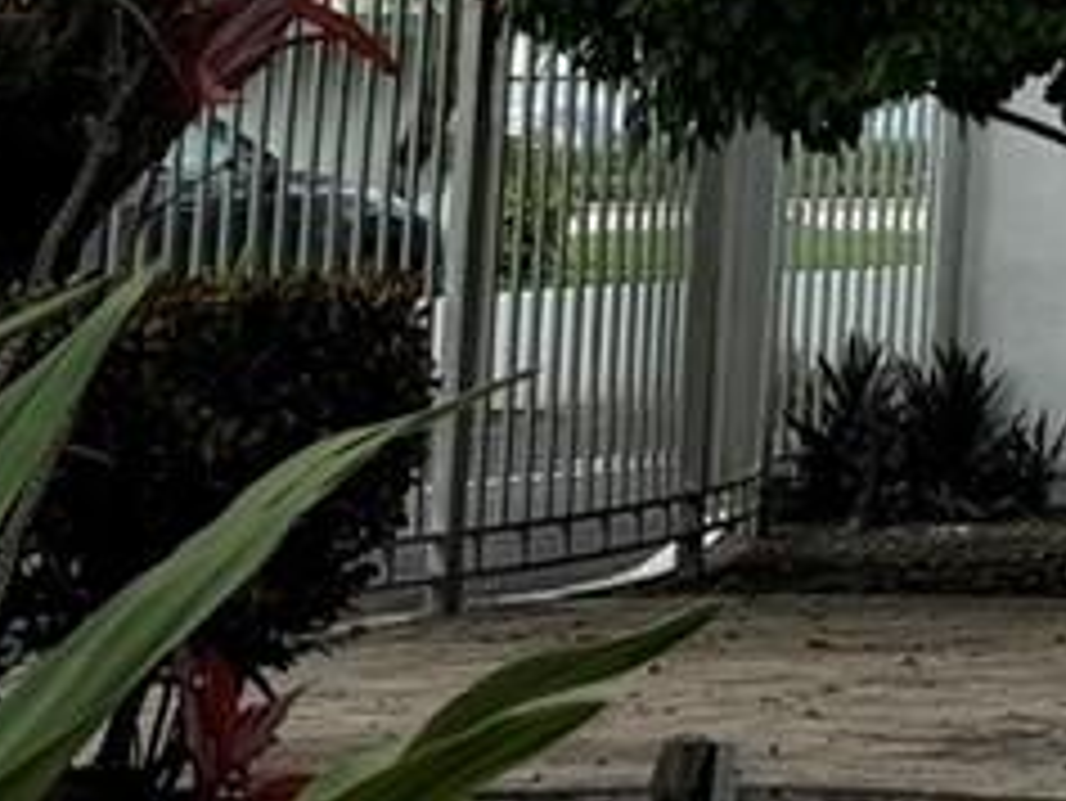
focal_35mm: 162
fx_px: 4991
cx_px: 2159
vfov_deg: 8.2
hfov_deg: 11.0
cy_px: -1318
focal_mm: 6.76
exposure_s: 1/2415
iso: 80
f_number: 1.78
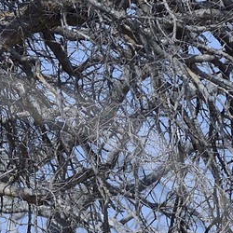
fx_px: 11590
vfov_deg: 1.2
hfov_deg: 1.2
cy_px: 459
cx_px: -55
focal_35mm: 1522
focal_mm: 280
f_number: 5.6
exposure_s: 1/2000
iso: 400
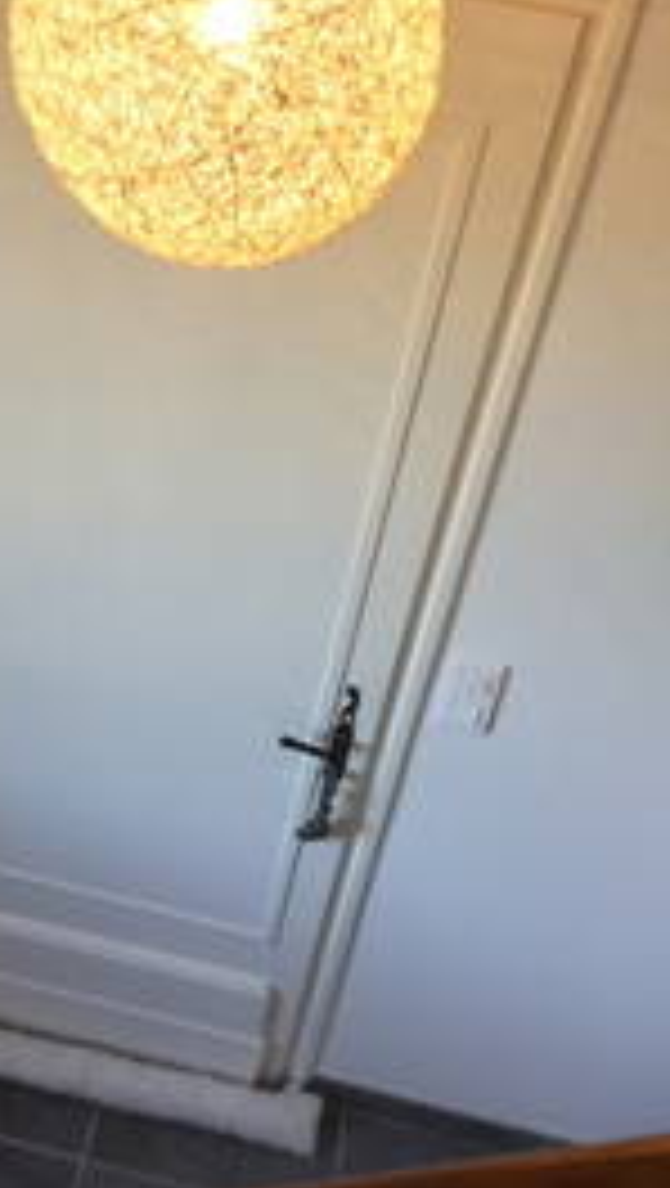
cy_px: 590
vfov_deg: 44.5
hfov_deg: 25.8
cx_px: 193
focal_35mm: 46
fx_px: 1449
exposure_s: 1/33
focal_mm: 3.3
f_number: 2.4
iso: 80
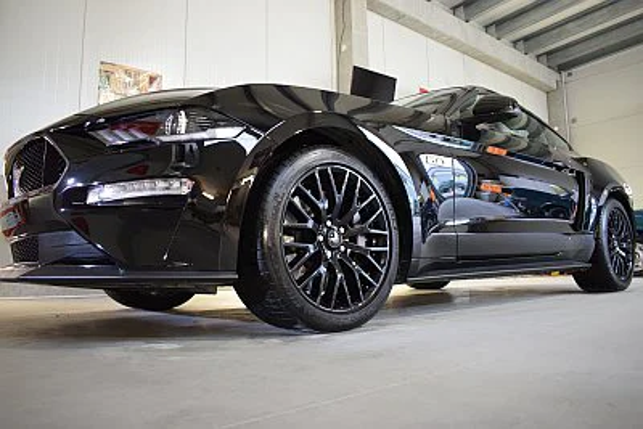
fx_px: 482
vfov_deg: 48.0
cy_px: 214
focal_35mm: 27
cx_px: 322
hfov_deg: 67.4
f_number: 3.5
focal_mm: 18
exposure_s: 1/60
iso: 1100
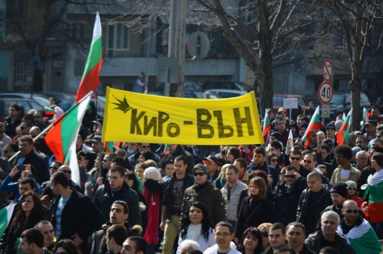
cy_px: 127
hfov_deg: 6.9
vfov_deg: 4.6
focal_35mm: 300
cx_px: 192
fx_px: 3186
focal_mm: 200
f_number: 5.6
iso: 100
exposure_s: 1/320
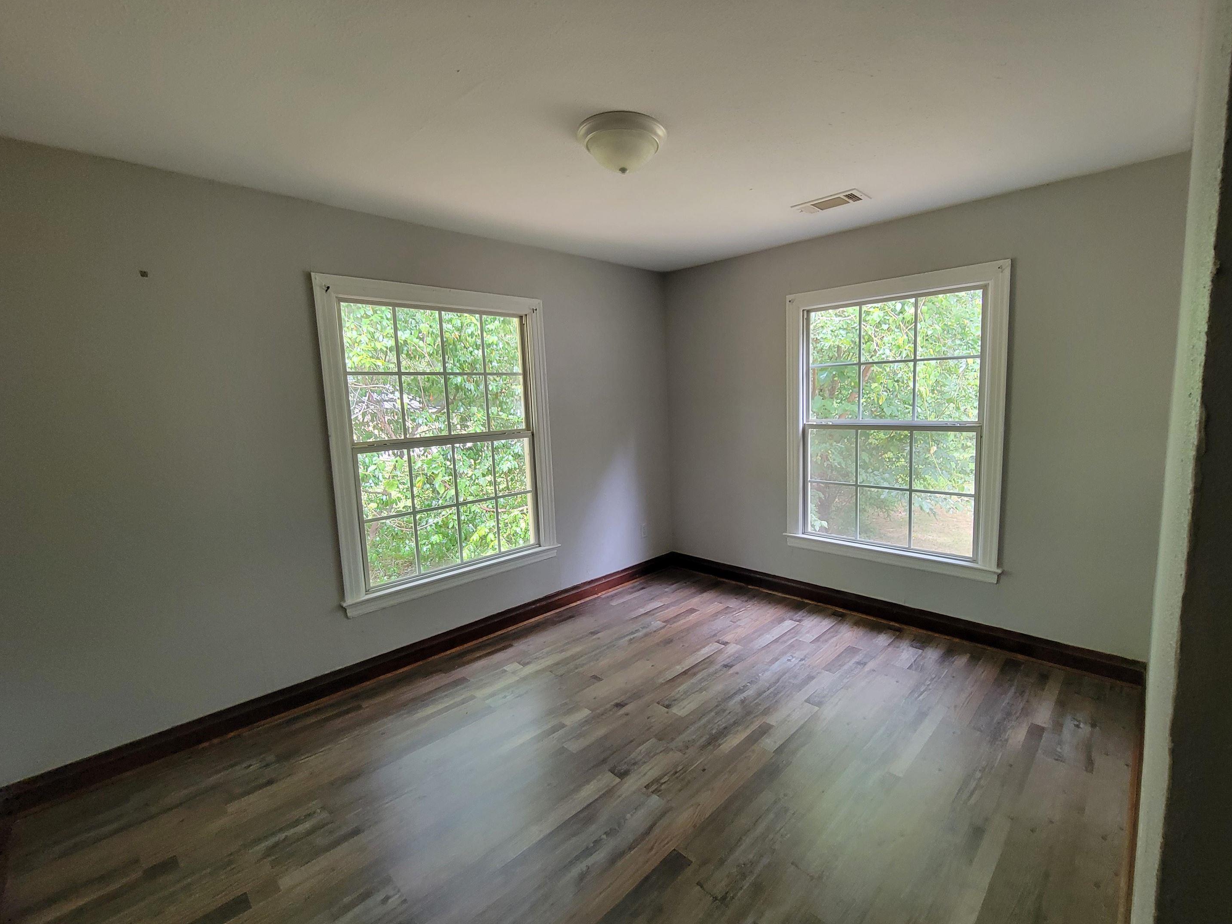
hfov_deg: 101.9
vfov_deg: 85.7
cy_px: 461
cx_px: 662
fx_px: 498
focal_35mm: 14
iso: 200
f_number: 2.2
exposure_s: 1/60
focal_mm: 2.2
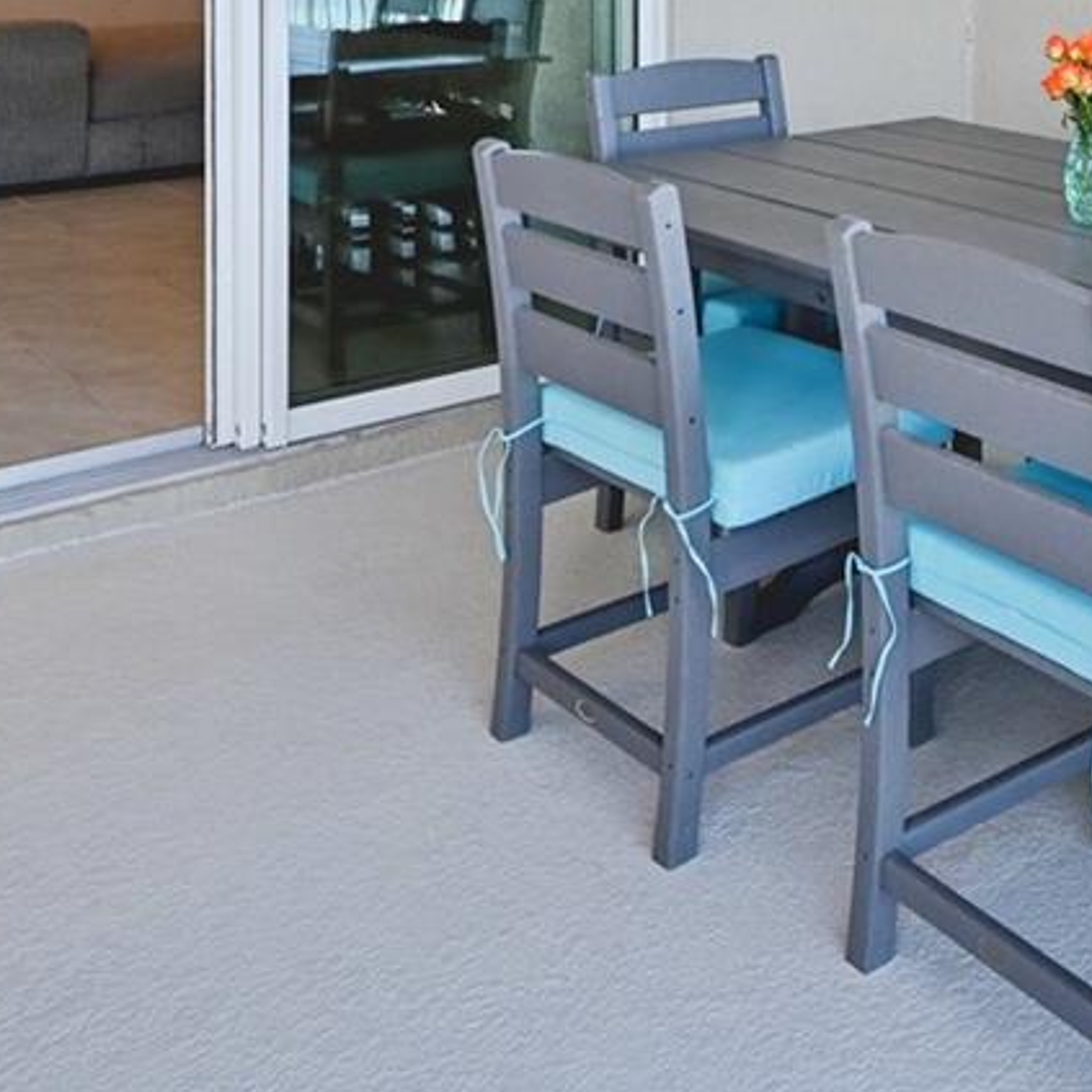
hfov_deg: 35.9
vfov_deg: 32.3
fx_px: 1606
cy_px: -155
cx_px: 916
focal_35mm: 45
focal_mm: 14
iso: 400
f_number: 8
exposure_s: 1/100
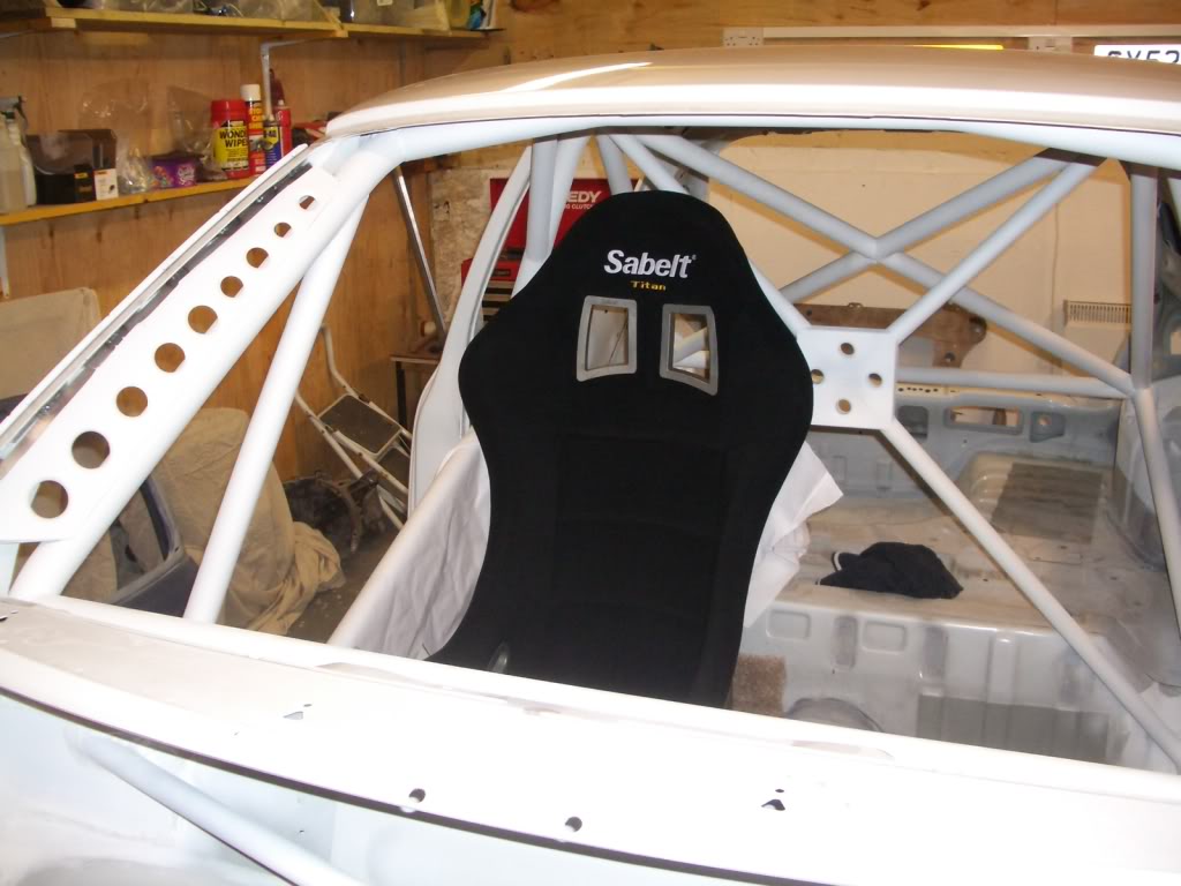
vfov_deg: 40.7
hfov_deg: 52.6
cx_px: 590
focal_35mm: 35
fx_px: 1194
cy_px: 443
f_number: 2.6
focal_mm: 5.8
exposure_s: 1/60
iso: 200
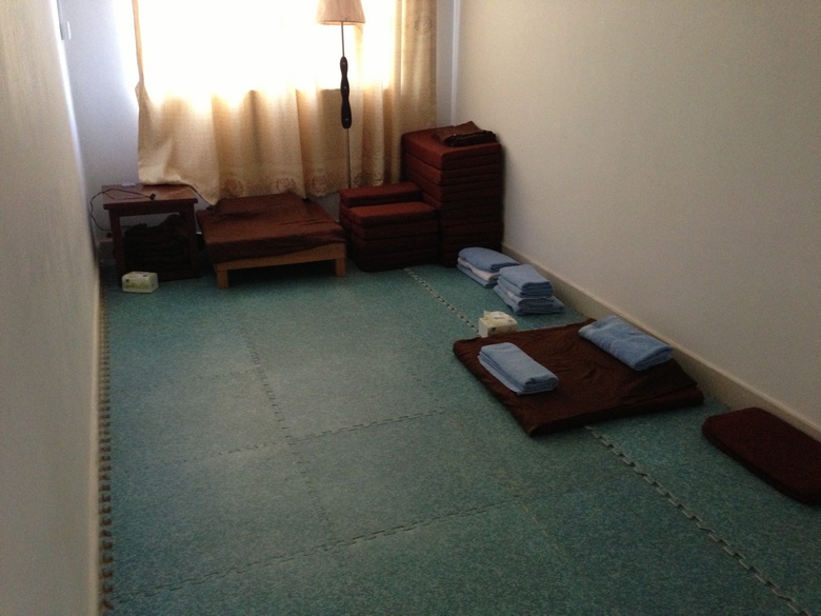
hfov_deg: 55.4
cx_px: 410
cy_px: 308
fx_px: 783
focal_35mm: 33
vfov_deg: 42.9
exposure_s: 1/17
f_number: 2.4
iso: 400
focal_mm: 4.13
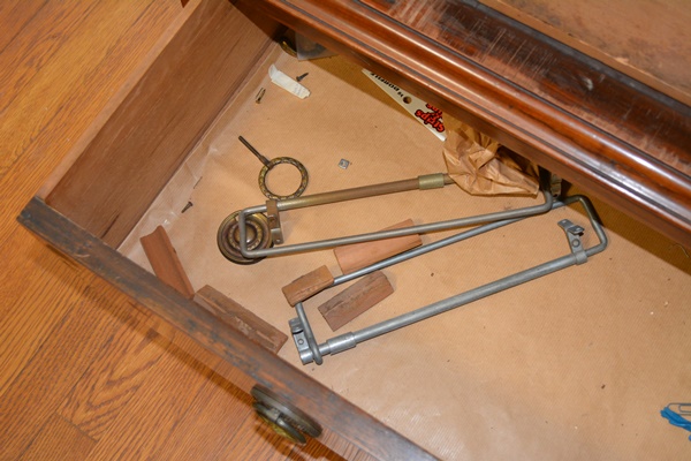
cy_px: 230
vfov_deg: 28.1
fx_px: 921
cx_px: 346
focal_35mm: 48
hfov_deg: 41.1
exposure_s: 1/60
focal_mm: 32
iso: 1250
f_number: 4.8
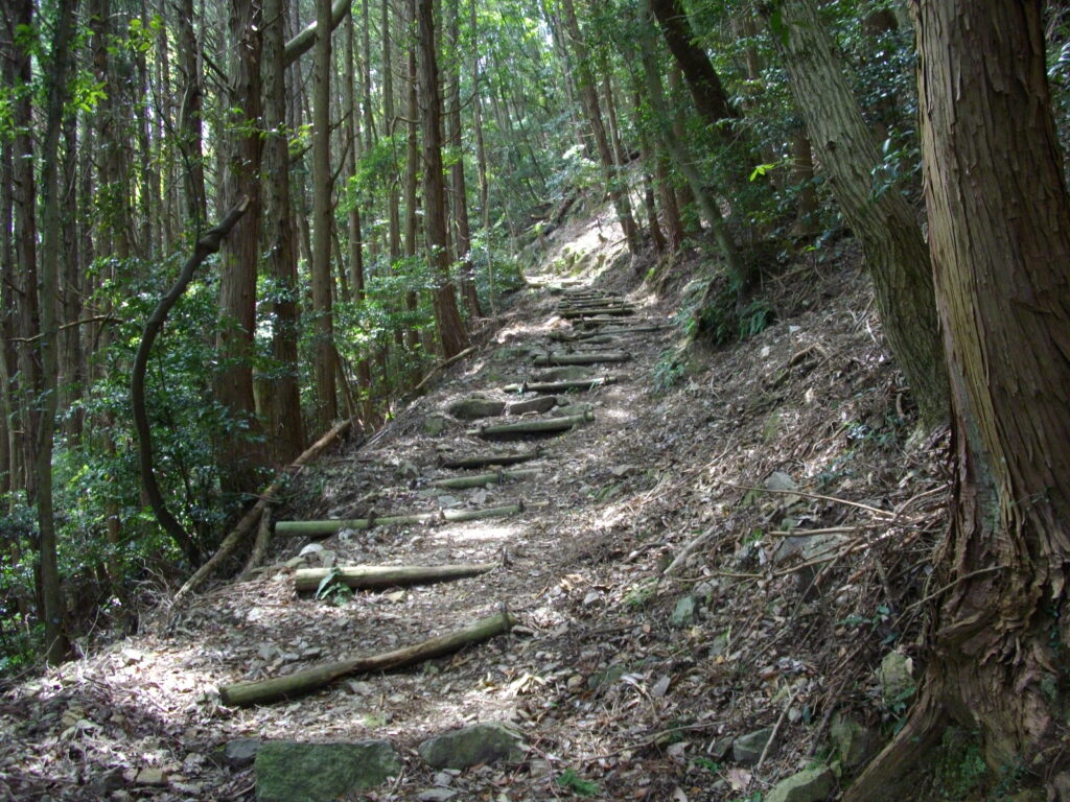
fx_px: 1144
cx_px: 535
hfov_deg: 50.1
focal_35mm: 37
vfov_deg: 38.7
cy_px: 401
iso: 202
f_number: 2.8
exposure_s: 1/50
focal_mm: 6.2
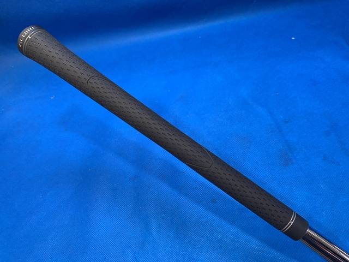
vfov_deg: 53.1
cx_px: 174
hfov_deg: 67.3
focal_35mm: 26
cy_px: 131
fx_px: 262
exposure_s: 1/60
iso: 100
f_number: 1.8
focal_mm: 4.25
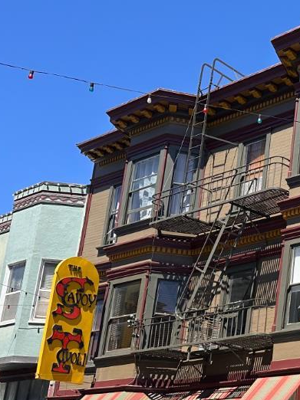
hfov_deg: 18.7
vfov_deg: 27.9
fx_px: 798
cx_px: 457
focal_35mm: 69
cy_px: 283
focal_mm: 6.86
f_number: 1.78
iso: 80
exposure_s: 1/2252
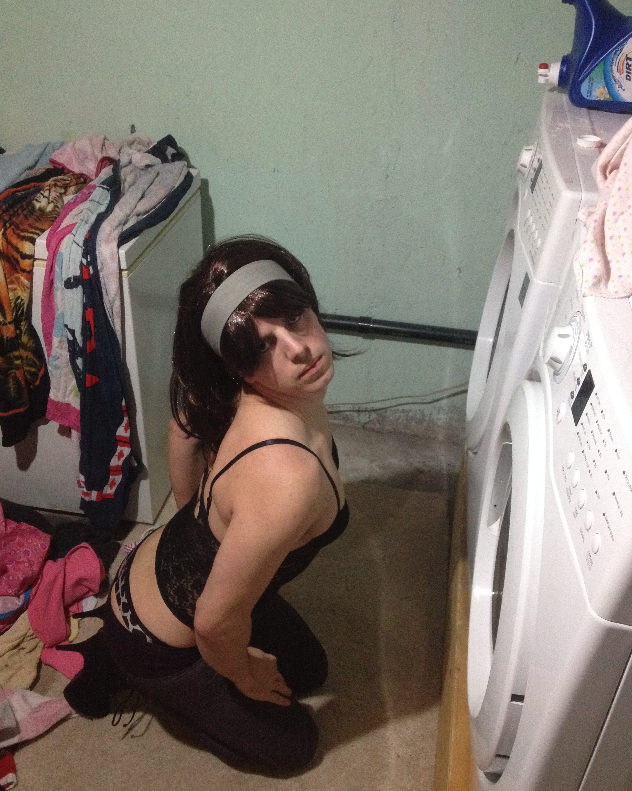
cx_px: 312
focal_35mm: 37
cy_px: 407
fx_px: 865
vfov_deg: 49.1
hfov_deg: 40.1
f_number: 2.4
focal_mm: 4.28
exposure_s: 1/15
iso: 400
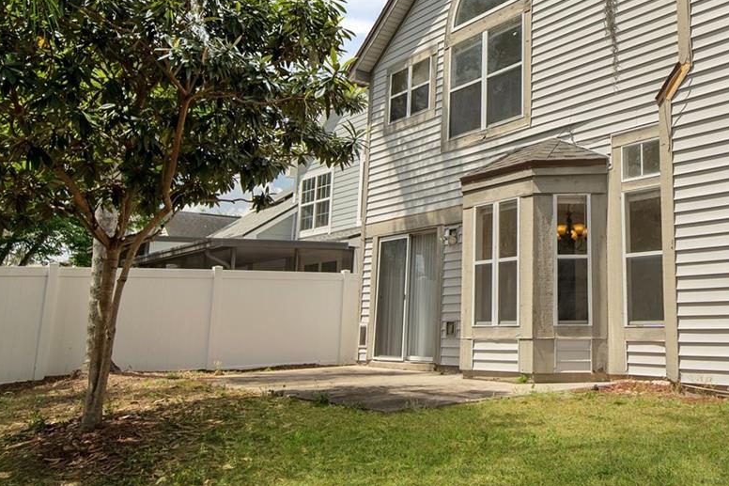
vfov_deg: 36.6
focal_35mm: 33
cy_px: 22
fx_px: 668
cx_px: 546
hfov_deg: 54.6
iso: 100
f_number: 4.5
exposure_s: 1/250
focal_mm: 16
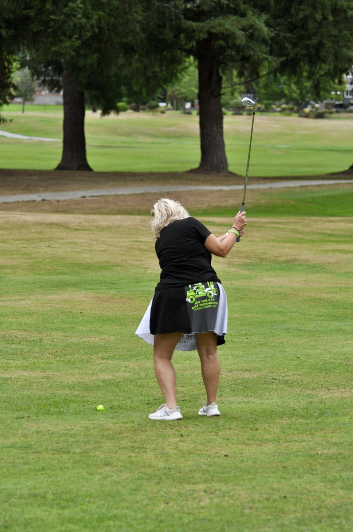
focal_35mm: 138
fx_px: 2035
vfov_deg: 14.9
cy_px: 266
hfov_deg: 9.9
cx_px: 176
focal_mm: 92
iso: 400
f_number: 4.5
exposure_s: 1/1250
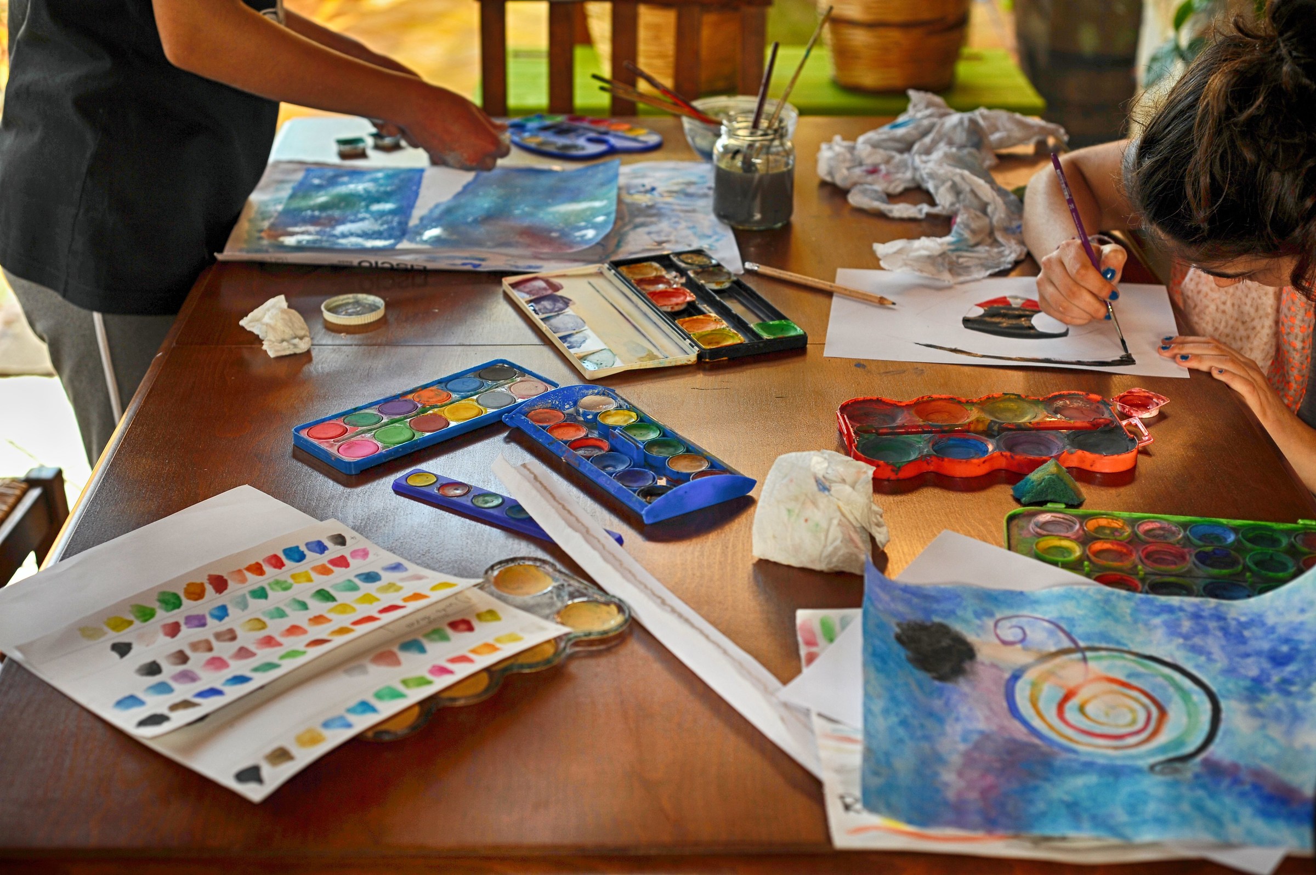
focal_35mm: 50
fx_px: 1826
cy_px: 438
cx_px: 658
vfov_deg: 26.9
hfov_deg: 39.6
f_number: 4
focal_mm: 50
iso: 400
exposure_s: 1/200
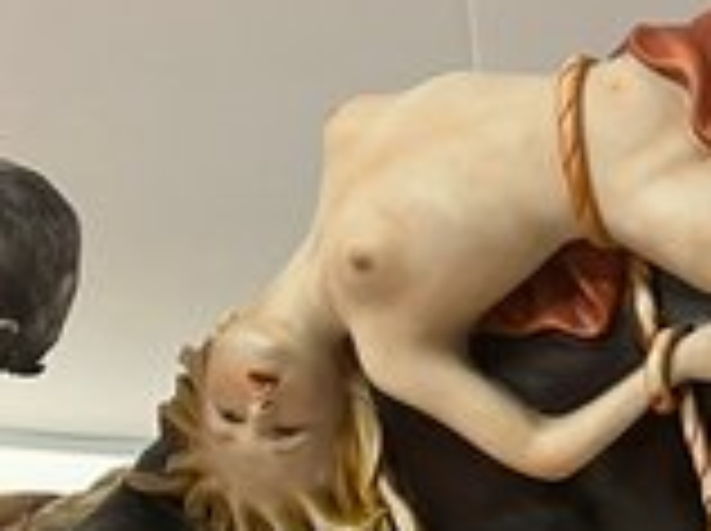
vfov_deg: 14.0
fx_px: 2133
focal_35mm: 104
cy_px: 506
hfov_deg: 18.9
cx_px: 484
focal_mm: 5.7
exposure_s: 1/60
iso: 100
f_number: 1.5
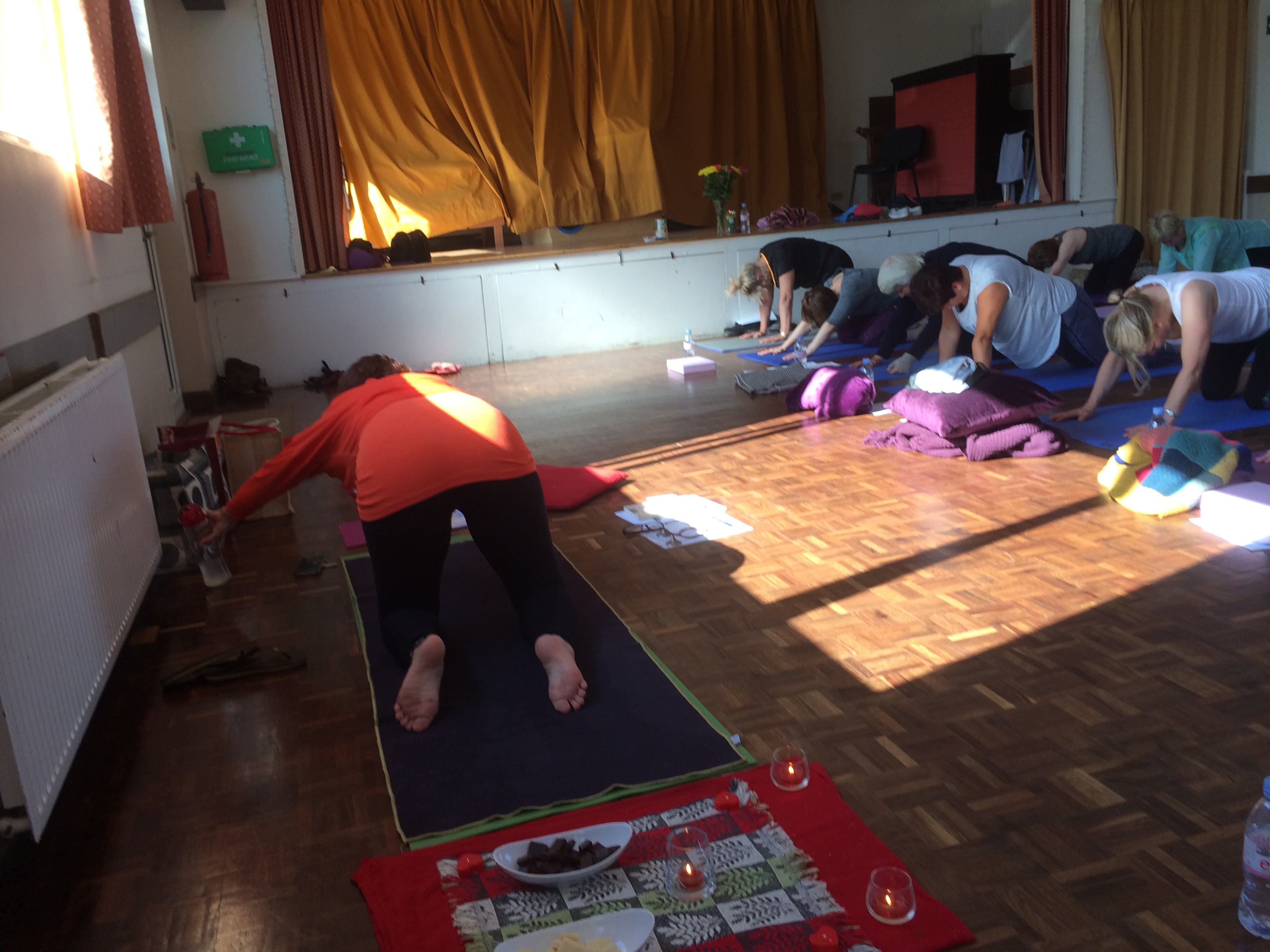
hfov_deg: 61.7
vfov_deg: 48.2
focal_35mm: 29
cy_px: 476
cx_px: 635
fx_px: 1064
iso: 32
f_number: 2.2
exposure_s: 1/165
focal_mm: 4.15
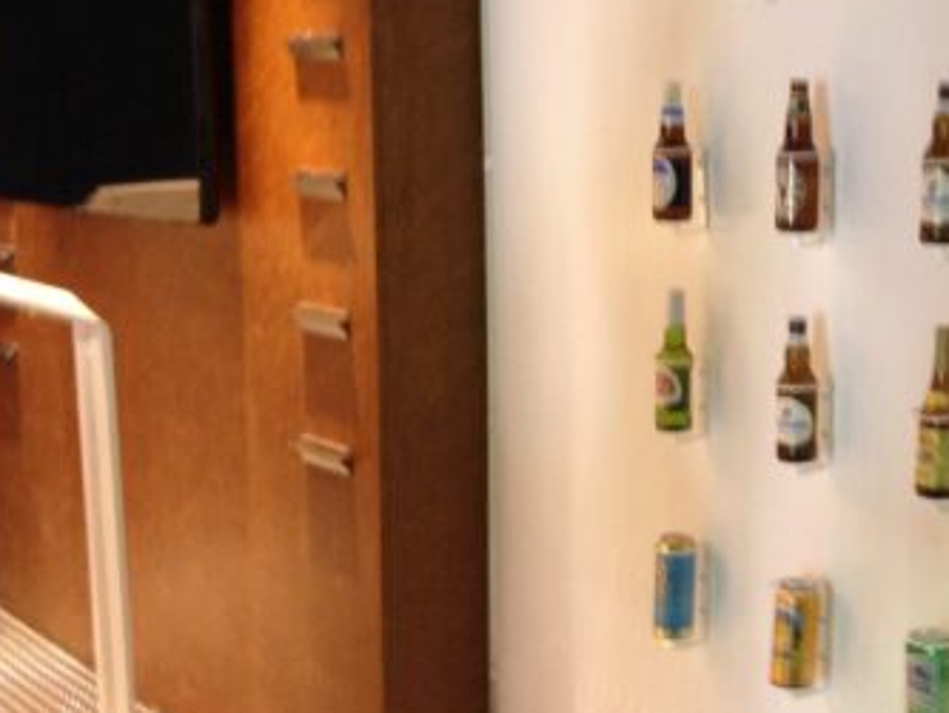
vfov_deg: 23.2
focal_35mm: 63
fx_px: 1728
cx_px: 778
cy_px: 254
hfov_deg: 29.9
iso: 200
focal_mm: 4.28
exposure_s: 1/20
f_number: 2.4
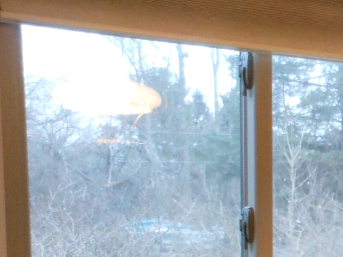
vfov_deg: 13.5
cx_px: 557
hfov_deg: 16.5
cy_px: 346
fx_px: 1040
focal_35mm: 105
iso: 400
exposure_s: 1/30
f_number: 3.7
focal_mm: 5
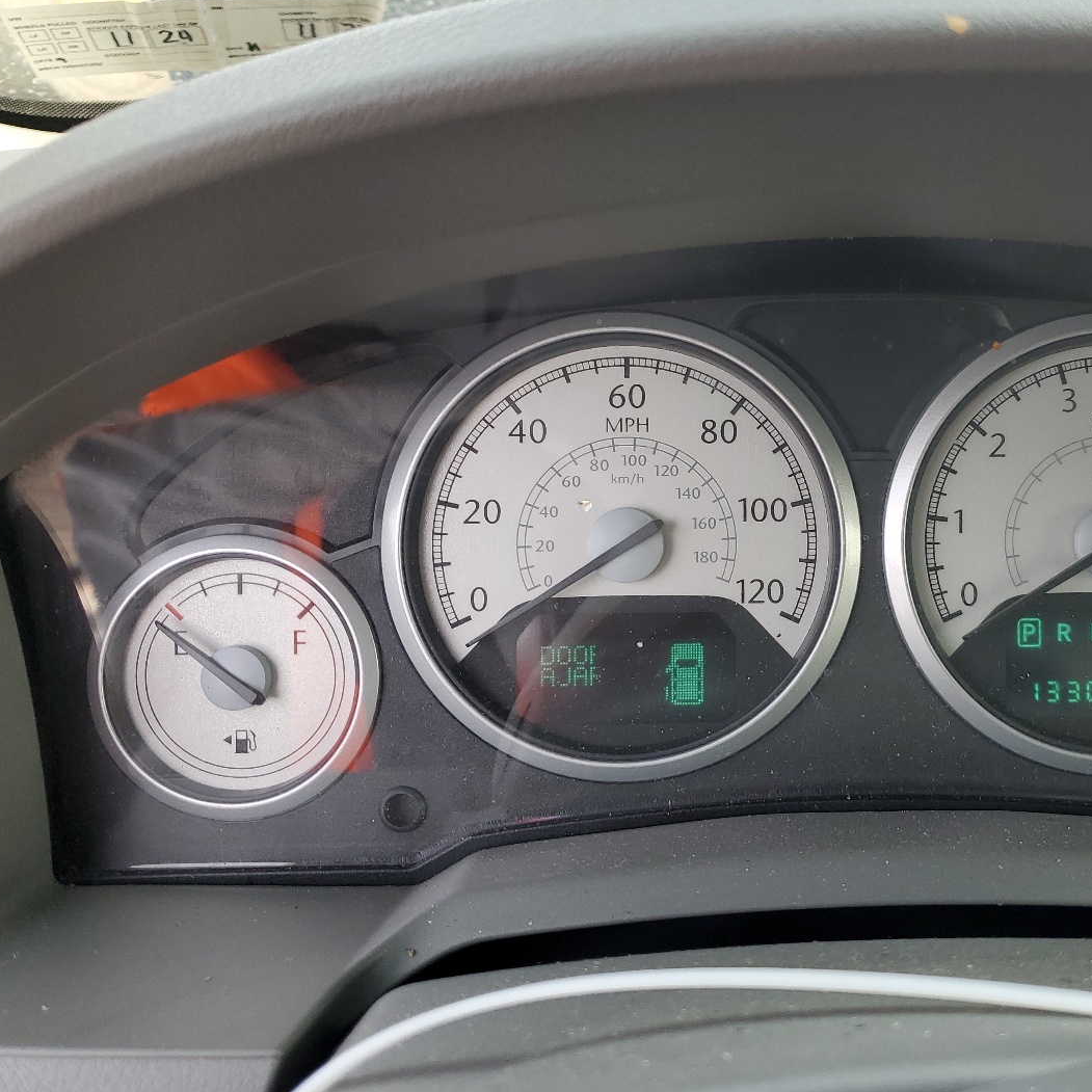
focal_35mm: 35
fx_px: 1249
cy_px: 511
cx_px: 815
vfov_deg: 47.2
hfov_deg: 45.6
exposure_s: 1/167
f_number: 1.5
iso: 50
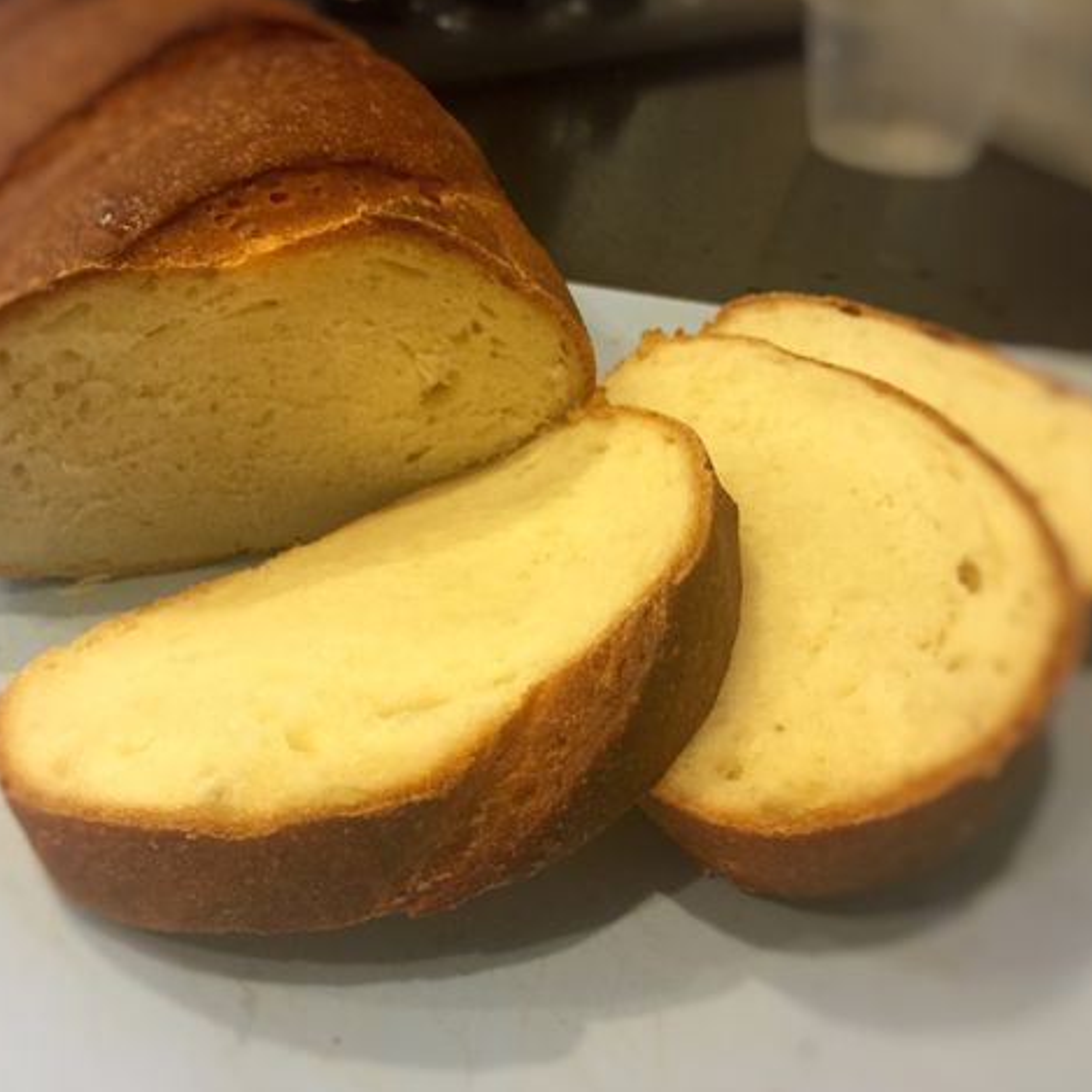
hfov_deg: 47.0
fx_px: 1249
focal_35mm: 35
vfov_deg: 47.2
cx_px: 456
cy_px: 547
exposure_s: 1/30
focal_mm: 4.15
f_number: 2.2
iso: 160
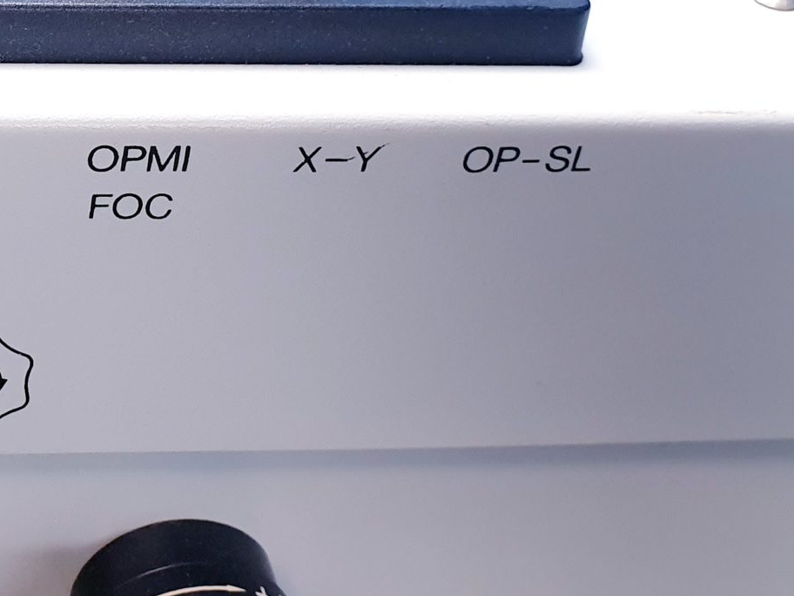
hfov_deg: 24.8
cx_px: -80
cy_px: 114
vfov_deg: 19.9
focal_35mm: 73
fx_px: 1674
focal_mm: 4.3
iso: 200
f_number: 2.4
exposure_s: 1/50
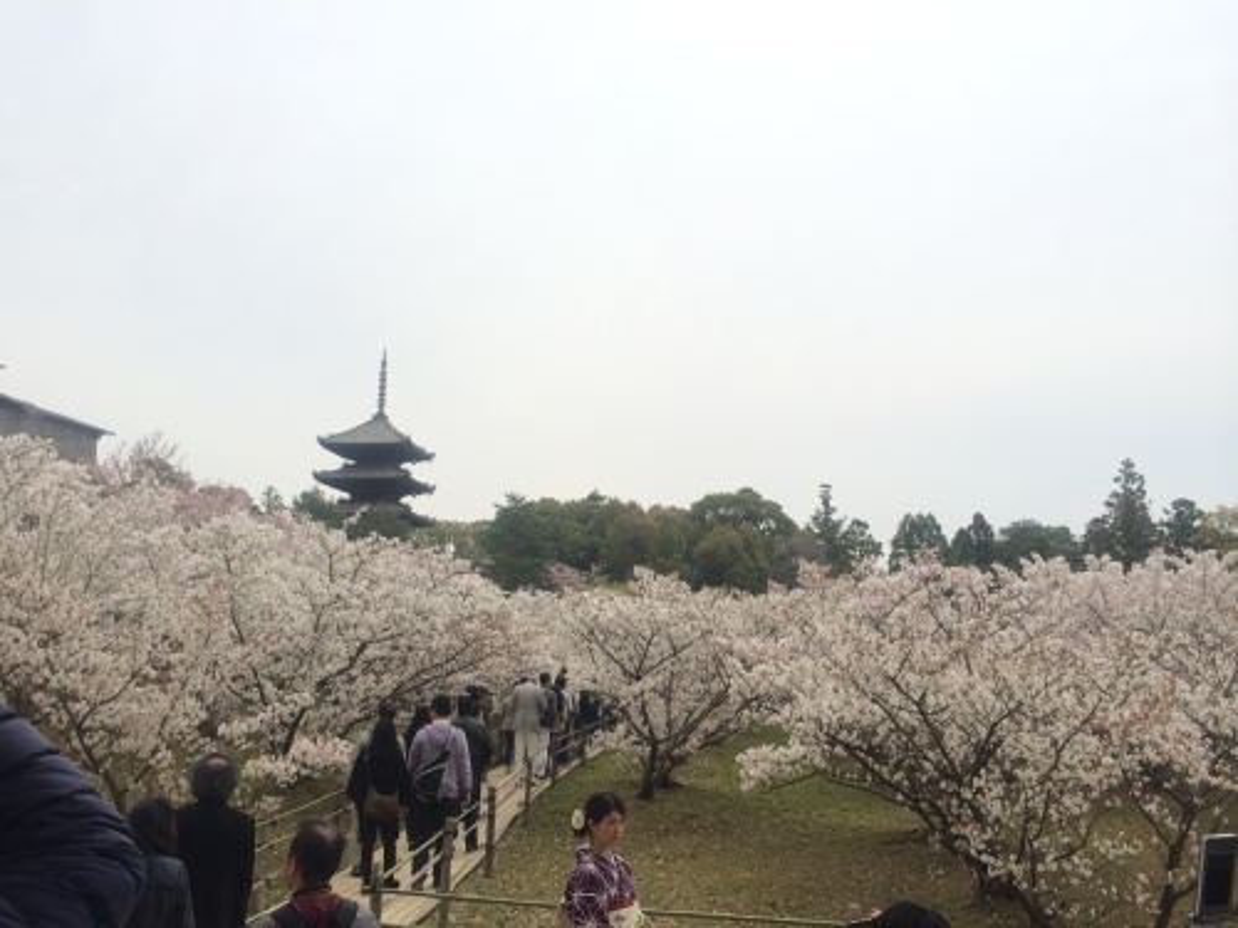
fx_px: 1073
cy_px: 464
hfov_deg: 60.0
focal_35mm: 30
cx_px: 619
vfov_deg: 46.8
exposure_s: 1/873
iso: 32
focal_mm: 4.12
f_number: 2.2
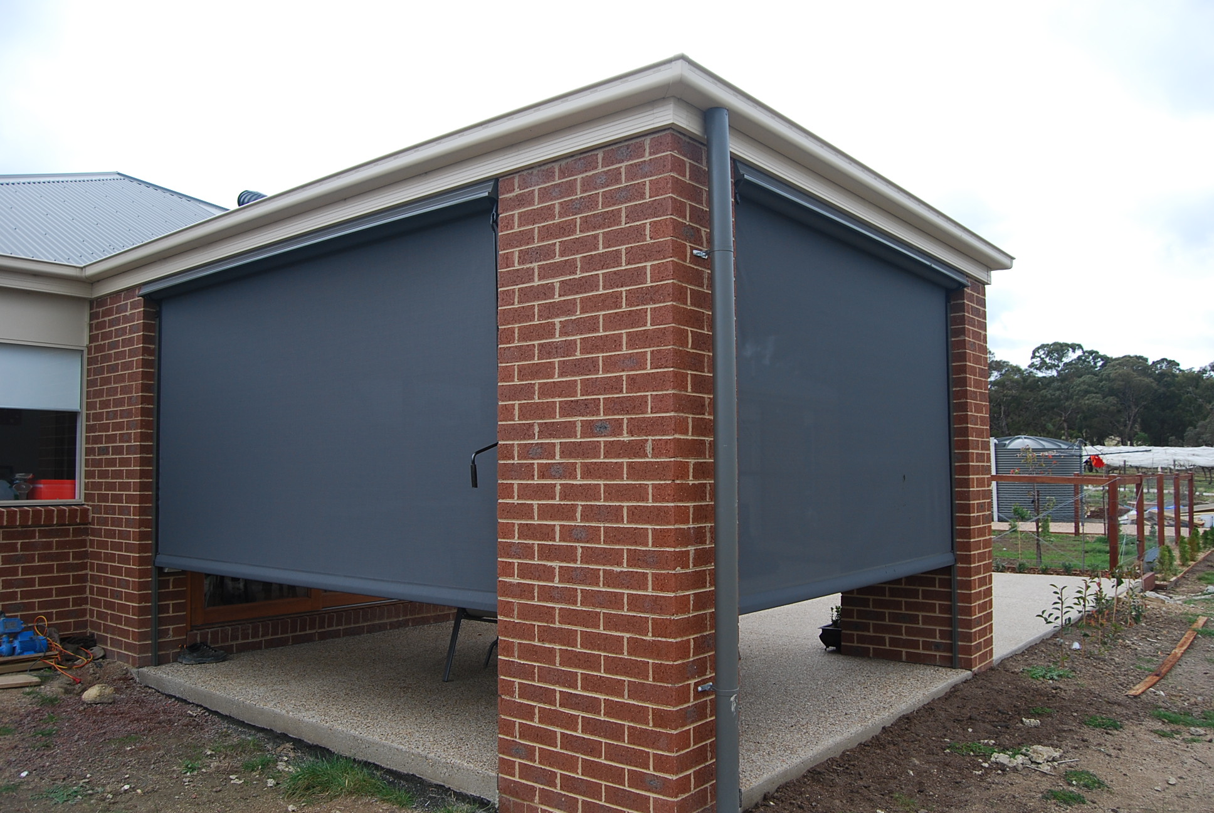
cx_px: 607
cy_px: 406
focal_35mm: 27
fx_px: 912
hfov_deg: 67.3
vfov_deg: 48.0
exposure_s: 1/100
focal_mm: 18
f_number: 5
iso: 200
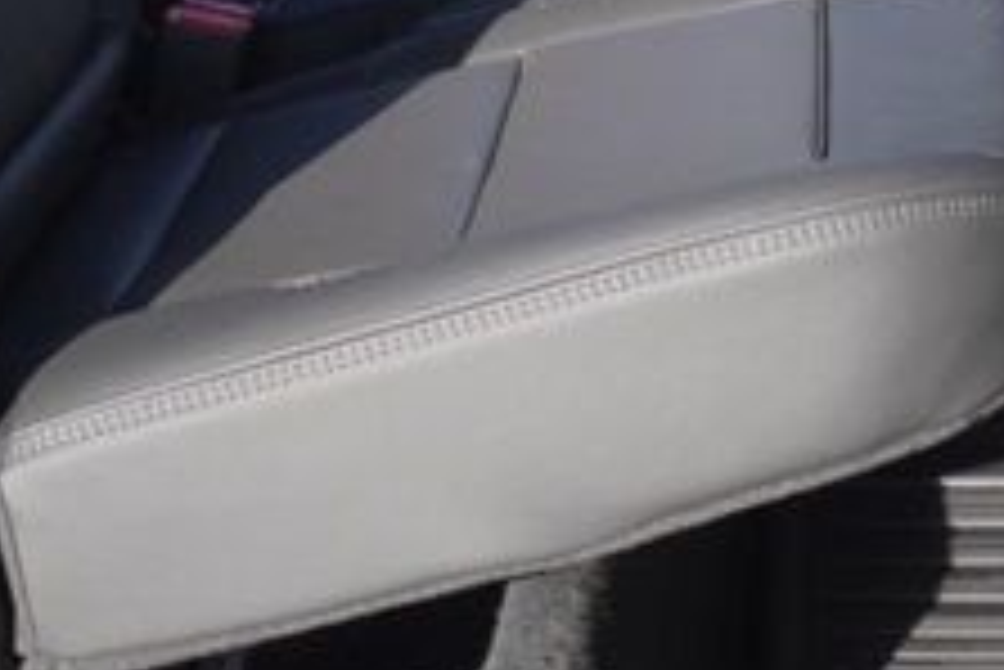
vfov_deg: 12.0
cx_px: 833
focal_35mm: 110
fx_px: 3070
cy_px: -283
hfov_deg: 18.4
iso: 100
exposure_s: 1/160
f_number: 6.3
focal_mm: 16
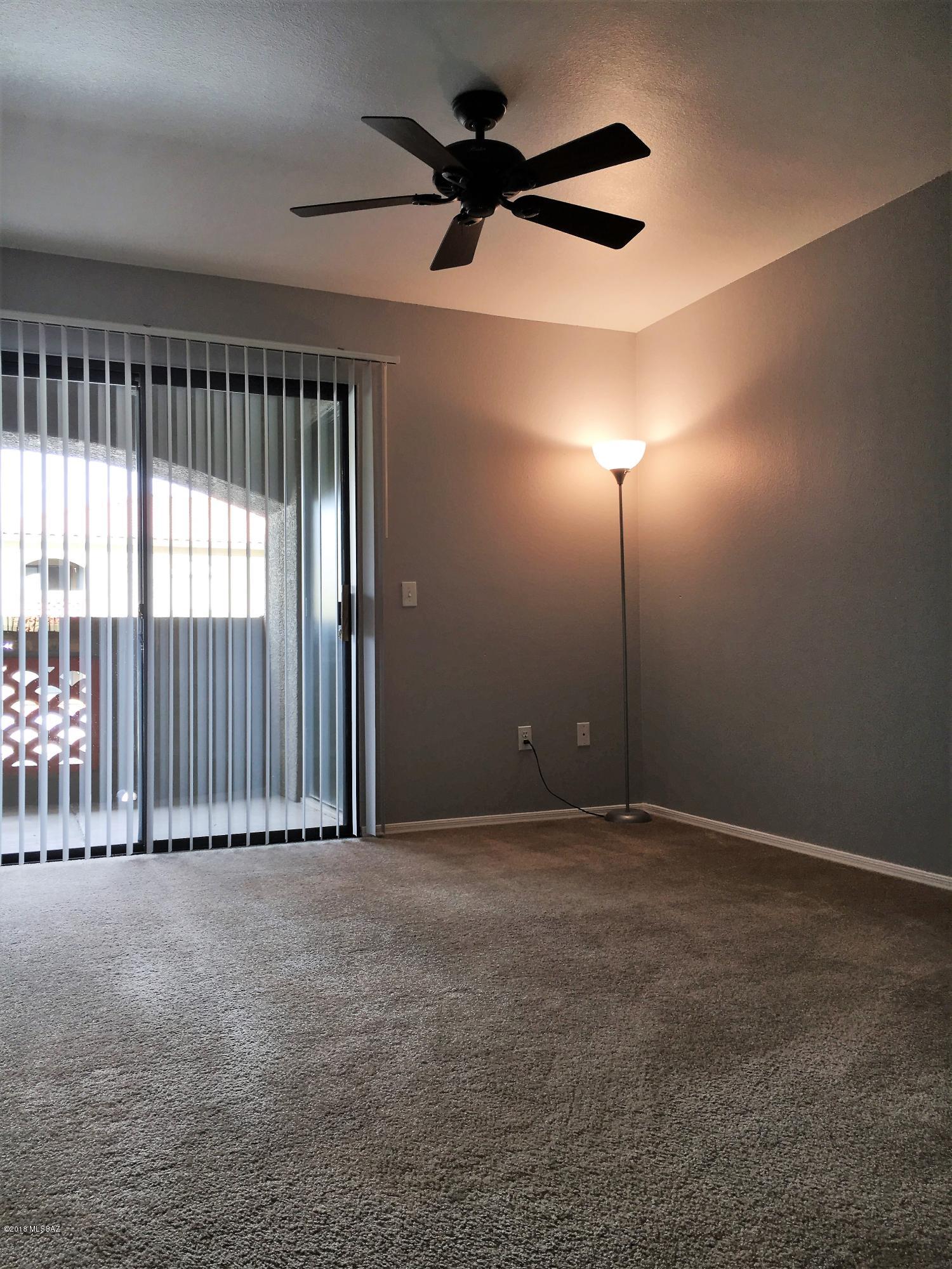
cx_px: 476
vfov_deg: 61.7
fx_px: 1063
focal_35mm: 29
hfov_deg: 48.2
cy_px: 634
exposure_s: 1/43
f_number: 2.2
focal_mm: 4.15
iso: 25
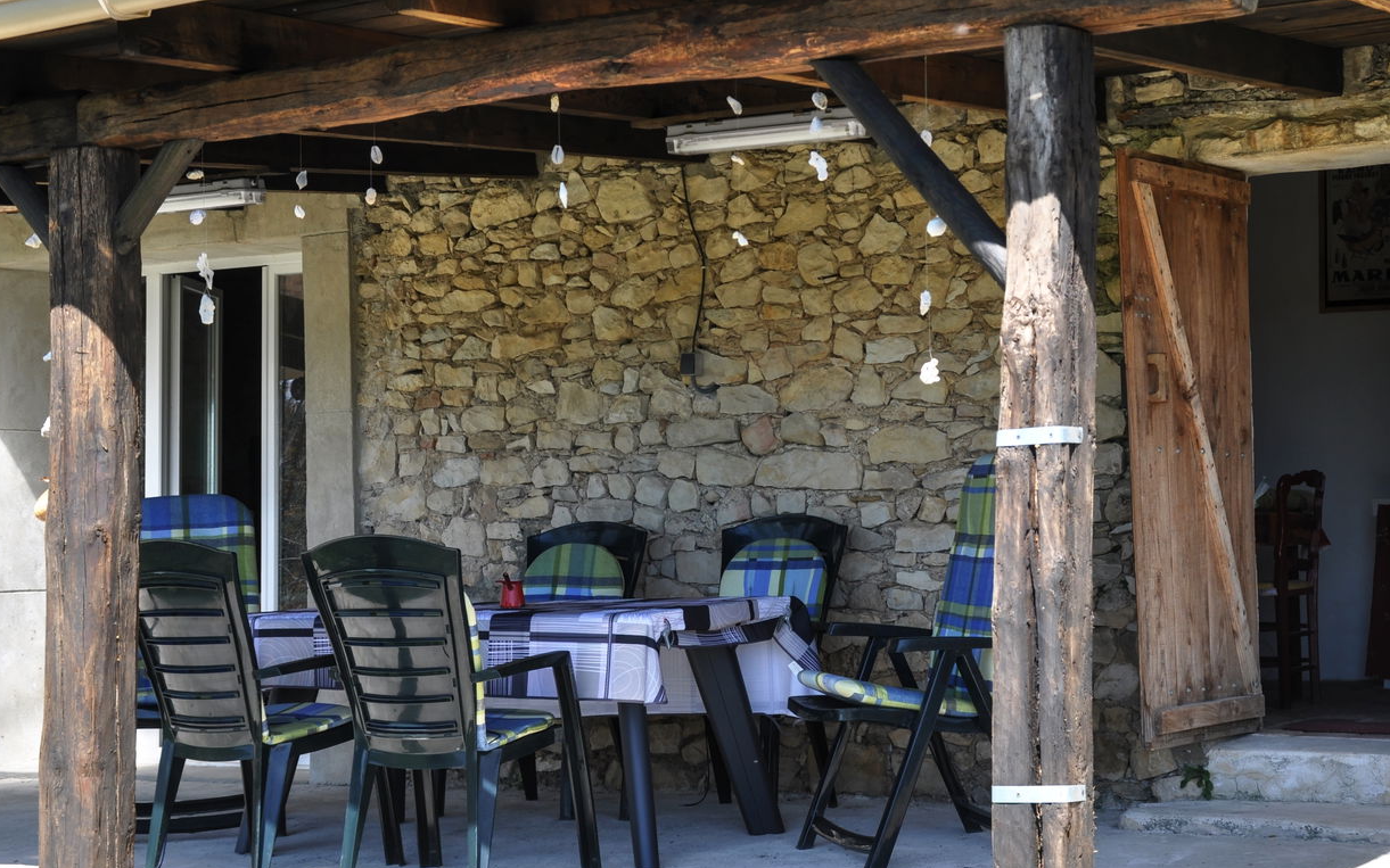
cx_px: 826
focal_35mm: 64
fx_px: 2424
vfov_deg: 20.3
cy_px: 421
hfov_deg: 31.9
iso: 200
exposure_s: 1/250
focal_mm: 32
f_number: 8
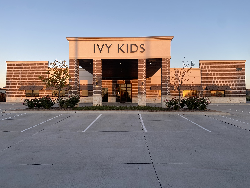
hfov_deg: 67.3
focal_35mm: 26
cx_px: 125
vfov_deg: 53.1
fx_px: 188
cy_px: 94
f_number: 1.8
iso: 32
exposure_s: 1/330
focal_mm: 4.25
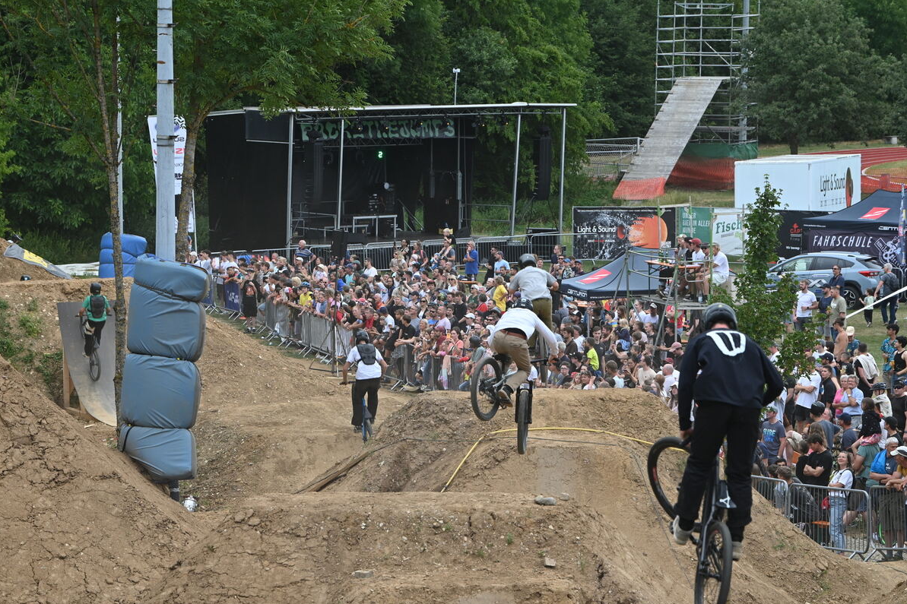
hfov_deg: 12.0
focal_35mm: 171
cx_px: 453
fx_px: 4307
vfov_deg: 8.0
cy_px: 303
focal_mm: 170
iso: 500
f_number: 9
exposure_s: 1/400
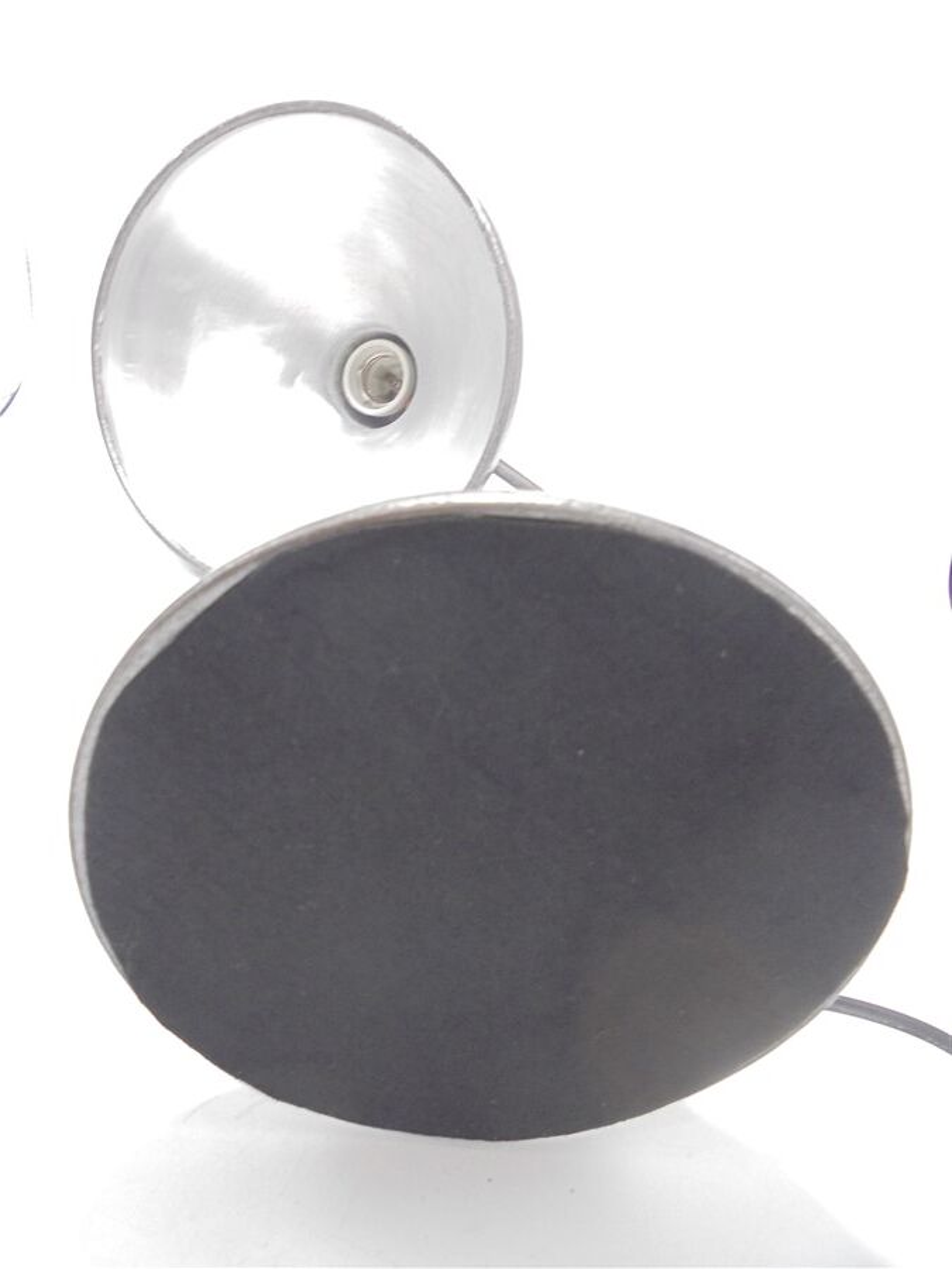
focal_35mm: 26
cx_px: 476
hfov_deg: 53.1
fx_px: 953
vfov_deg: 67.3
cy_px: 634
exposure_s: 1/30
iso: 250
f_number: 3.5
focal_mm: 4.6
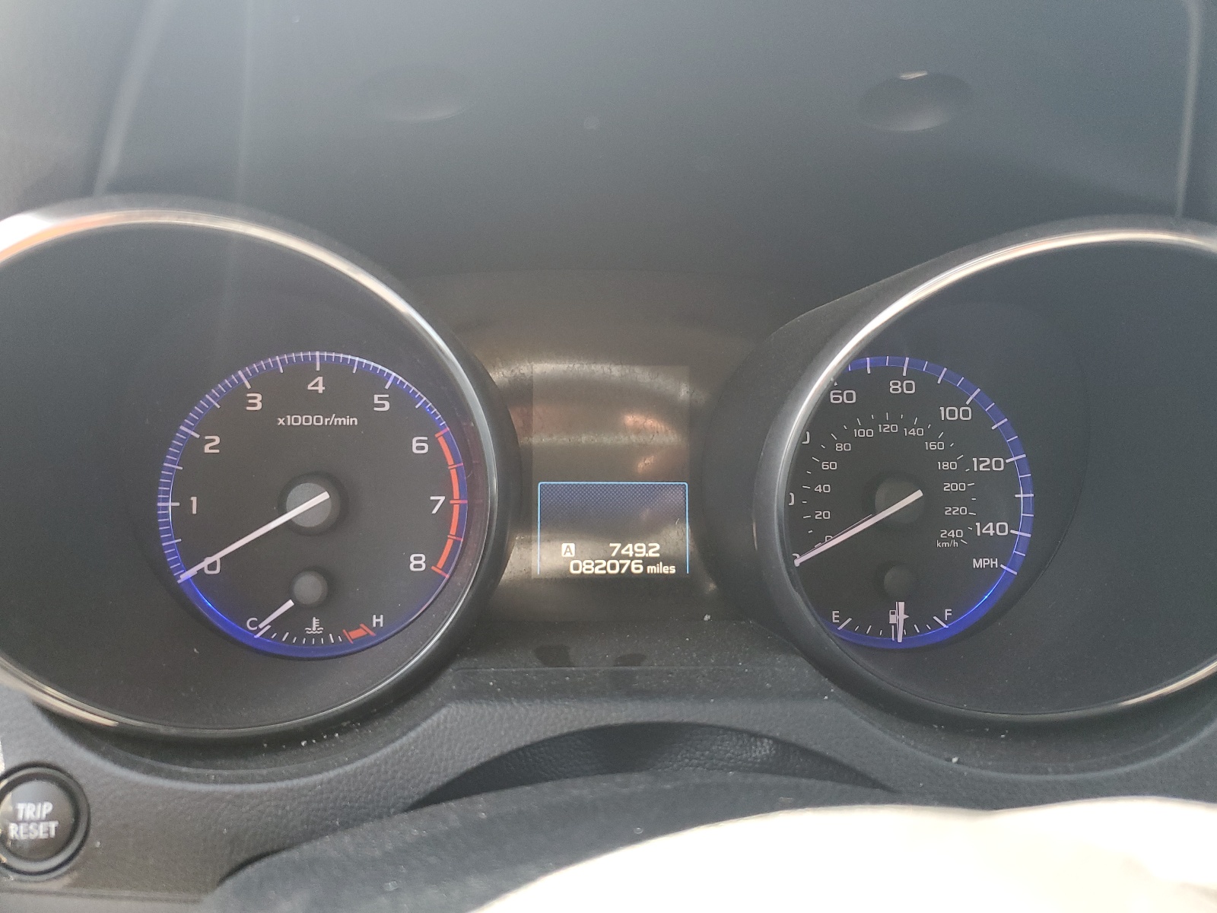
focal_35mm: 26
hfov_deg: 67.3
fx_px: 914
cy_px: 456
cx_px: 608
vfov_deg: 53.1
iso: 92
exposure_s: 1/120
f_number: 1.5
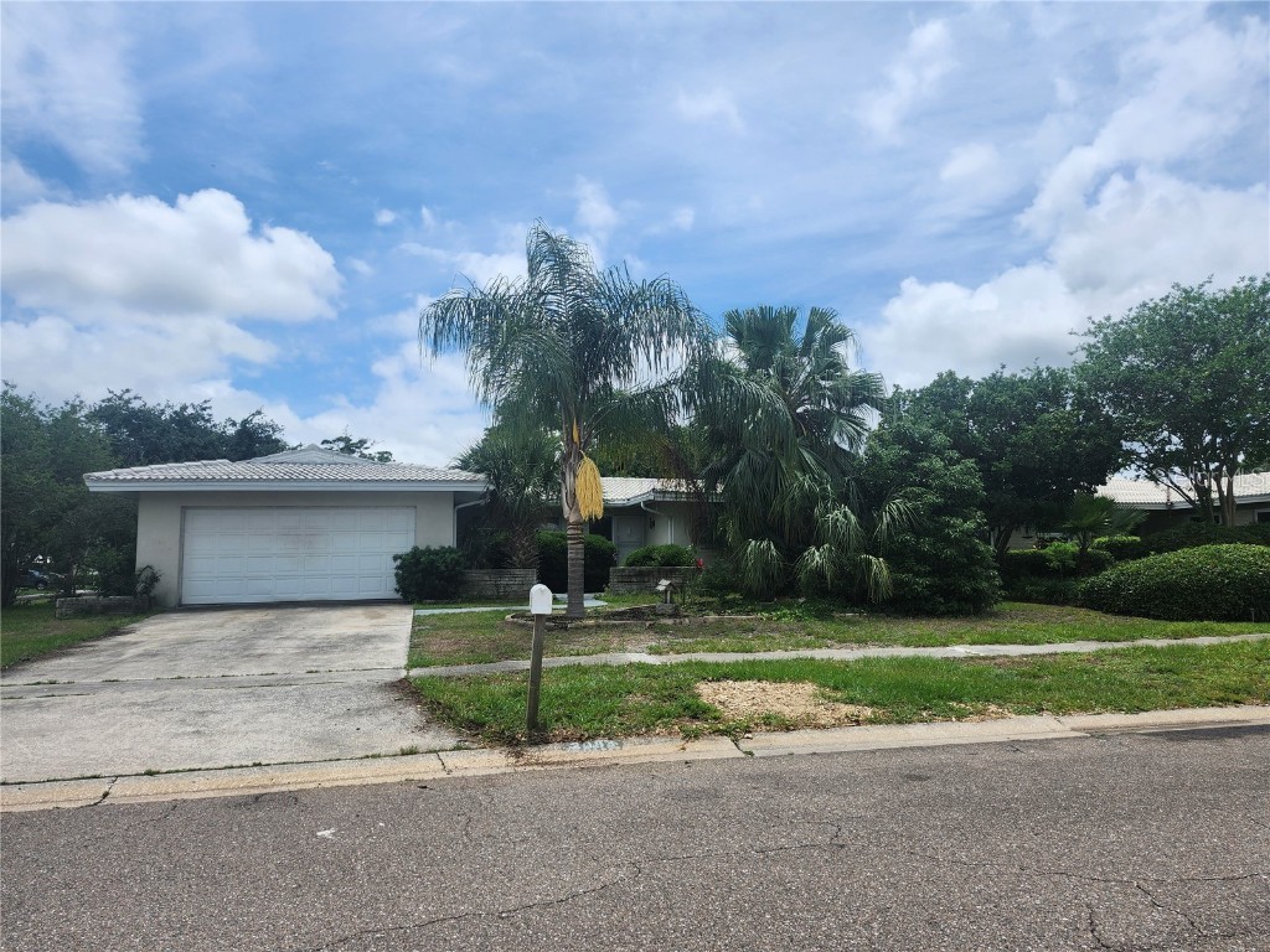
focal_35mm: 23
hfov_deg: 73.9
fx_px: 844
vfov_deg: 58.9
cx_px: 635
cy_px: 476
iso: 25
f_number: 1.8
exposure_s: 1/2607
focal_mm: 5.54
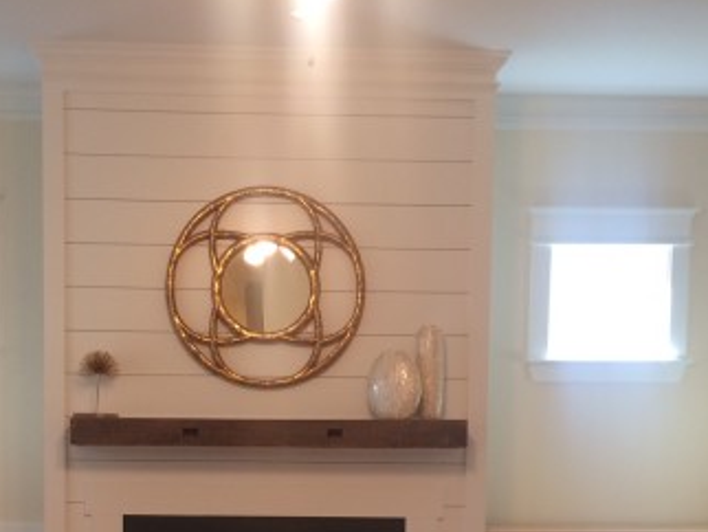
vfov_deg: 26.1
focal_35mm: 54
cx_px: 264
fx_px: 1105
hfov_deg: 35.3
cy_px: 484
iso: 100
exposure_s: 1/30
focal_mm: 4.15
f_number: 2.2
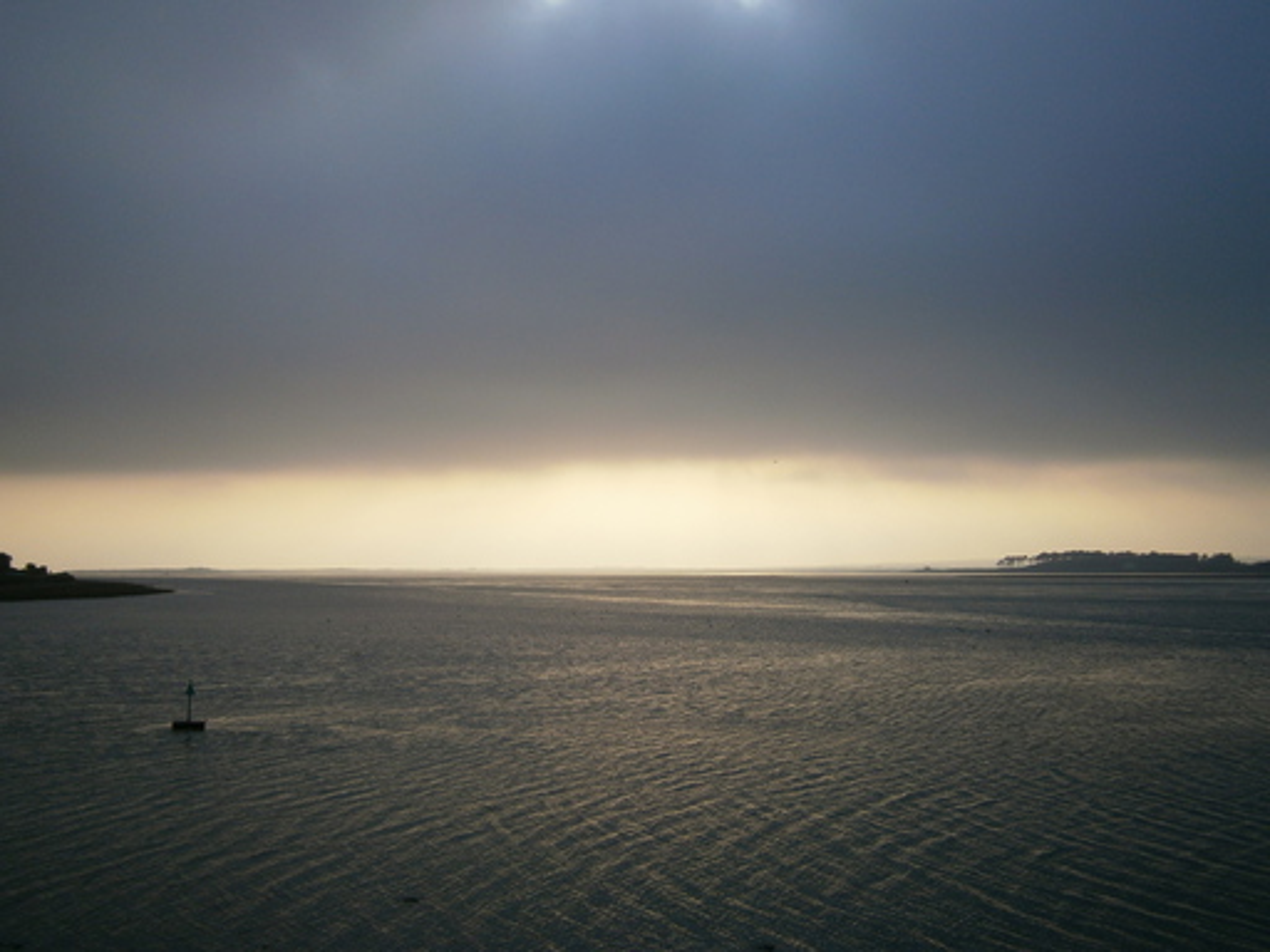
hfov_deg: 51.4
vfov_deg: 39.7
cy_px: 476
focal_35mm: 36
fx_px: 1321
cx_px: 635
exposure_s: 1/125
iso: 80
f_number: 8.7
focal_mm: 6.4
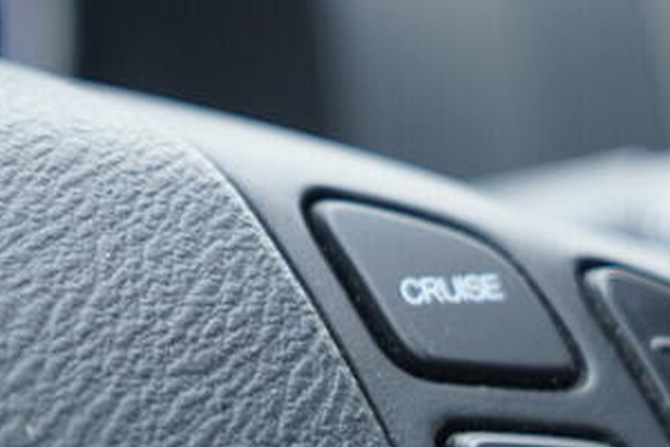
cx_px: 628
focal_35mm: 123
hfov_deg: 16.4
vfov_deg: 10.9
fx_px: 2289
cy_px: 584
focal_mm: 24
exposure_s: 1/40
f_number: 2.8
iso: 320
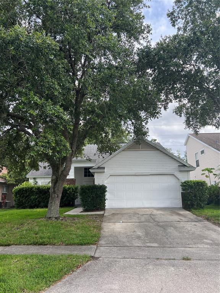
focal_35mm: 26
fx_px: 220
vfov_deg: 67.3
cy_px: 146
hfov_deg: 53.1
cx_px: 110
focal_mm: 5.7
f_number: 1.5
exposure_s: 1/1009
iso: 50
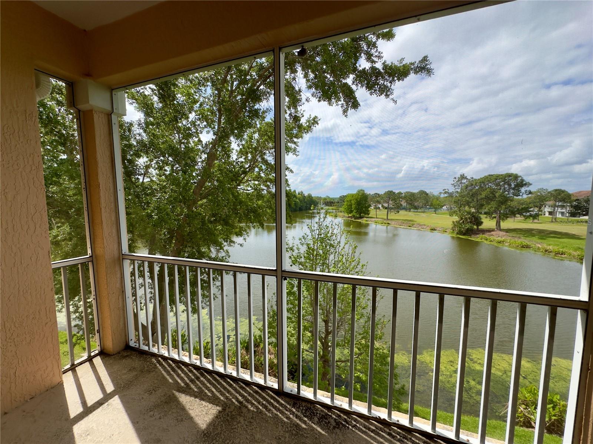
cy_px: 222
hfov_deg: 102.1
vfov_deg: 85.7
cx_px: 296
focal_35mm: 14
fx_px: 240
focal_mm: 2.22
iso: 40
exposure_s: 1/1511
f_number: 2.2
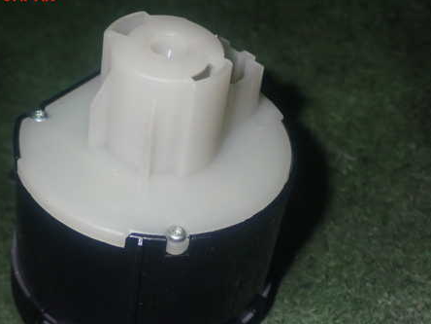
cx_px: 170
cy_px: 201
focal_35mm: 73
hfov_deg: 26.6
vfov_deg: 20.1
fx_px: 909
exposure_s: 1/50
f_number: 10
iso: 500
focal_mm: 9.65
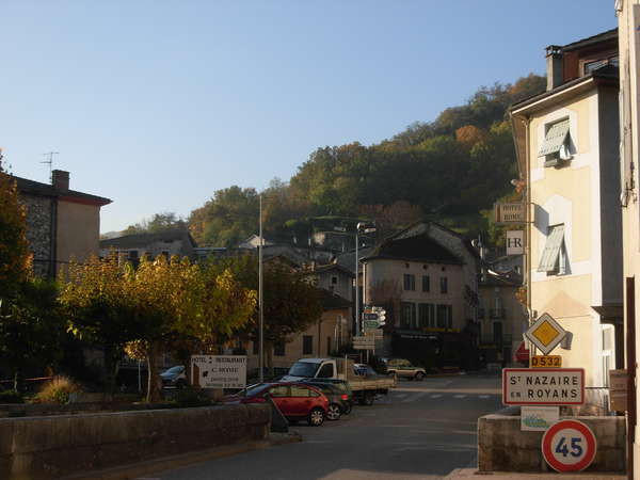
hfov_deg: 27.8
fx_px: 1294
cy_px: 240
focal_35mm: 70
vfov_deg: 21.0
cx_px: 320
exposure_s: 1/886
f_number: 3.5
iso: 79
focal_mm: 11.5
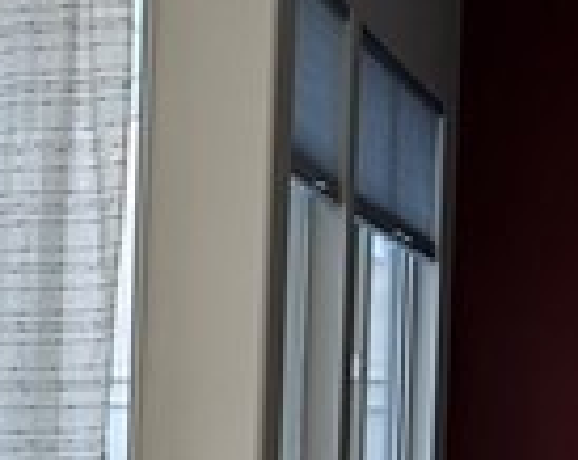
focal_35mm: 190
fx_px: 3243
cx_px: -675
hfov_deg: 9.4
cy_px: 608
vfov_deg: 8.0
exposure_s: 1/120
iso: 64
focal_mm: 5.7
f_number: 1.5
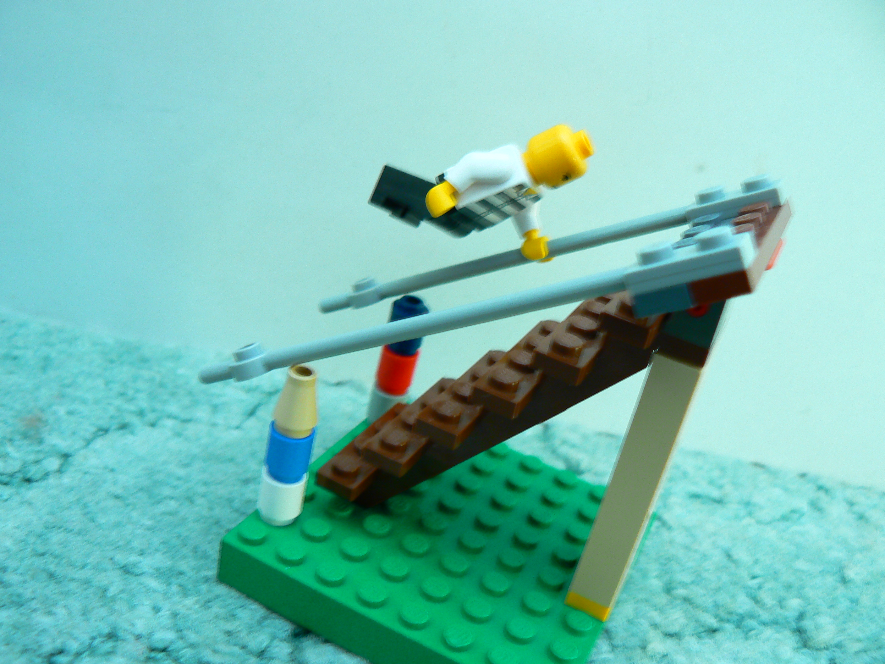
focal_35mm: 36
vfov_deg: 39.7
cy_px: 332
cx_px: 442
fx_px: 920
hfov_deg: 51.4
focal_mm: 6
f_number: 2.8
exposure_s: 1/4
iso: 80
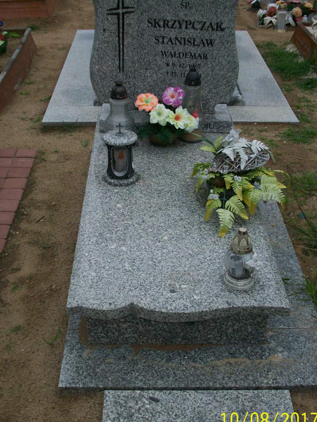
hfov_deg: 27.0
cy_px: 206
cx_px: 171
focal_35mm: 54
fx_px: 659
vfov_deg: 35.5
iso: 80
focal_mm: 7.6
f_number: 6.3
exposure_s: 1/285
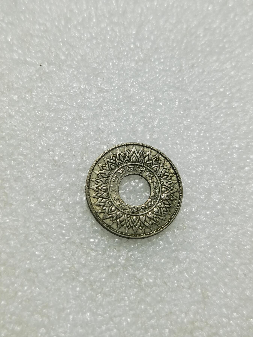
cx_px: 126
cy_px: 168
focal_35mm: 52
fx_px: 507
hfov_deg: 28.0
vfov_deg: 36.8
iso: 100
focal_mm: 6.67
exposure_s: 1/100
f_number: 1.9
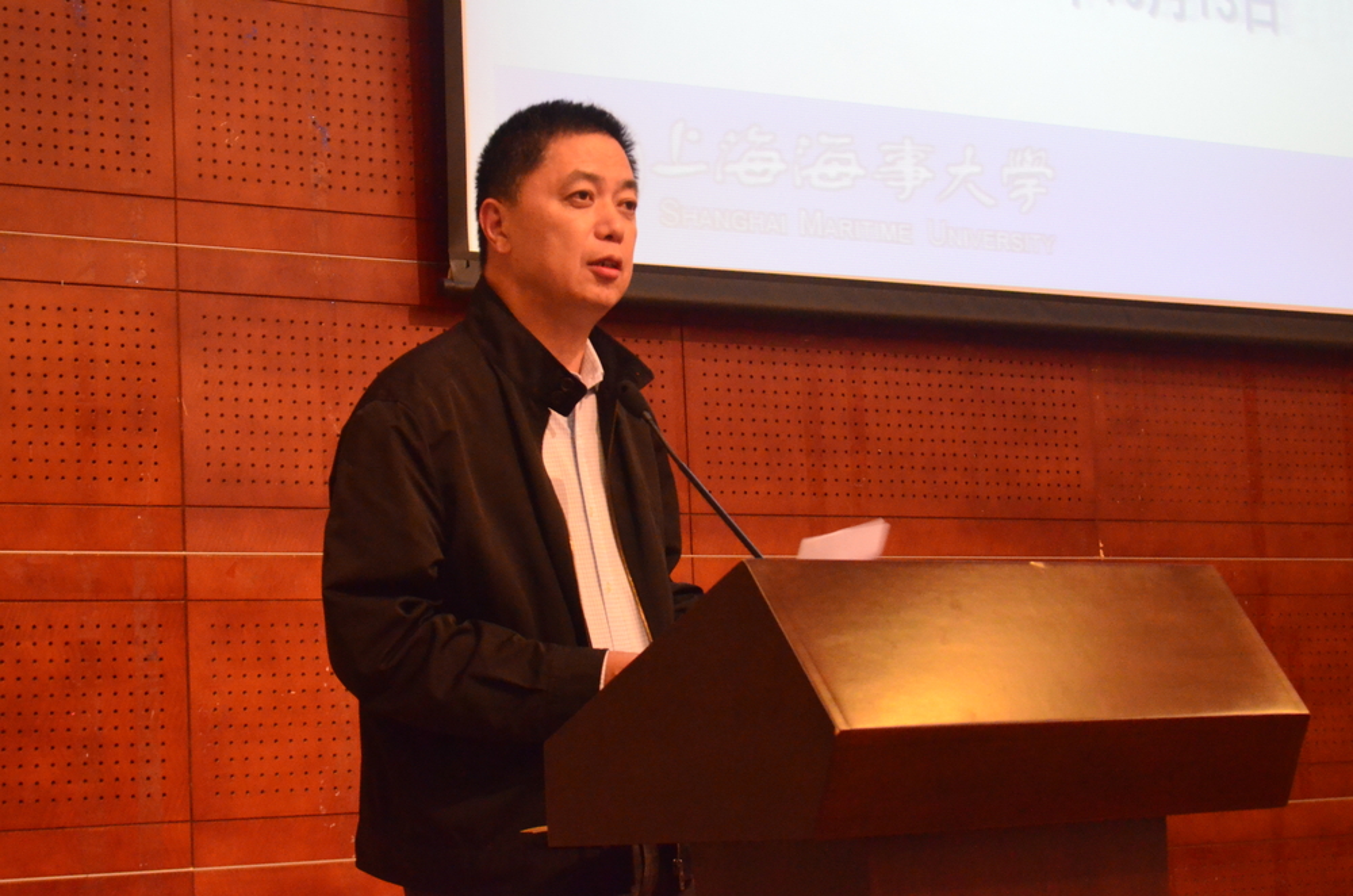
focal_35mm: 82
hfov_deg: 24.7
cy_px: 448
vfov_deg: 16.5
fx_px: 3094
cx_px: 676
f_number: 7.1
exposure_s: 1/40
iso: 5000
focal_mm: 55
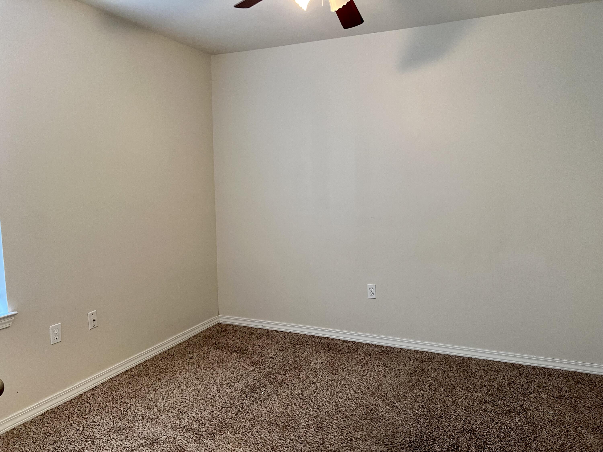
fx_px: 453
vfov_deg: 53.1
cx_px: 302
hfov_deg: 67.3
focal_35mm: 26
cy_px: 226
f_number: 1.5
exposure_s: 1/60
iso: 200
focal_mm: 5.7
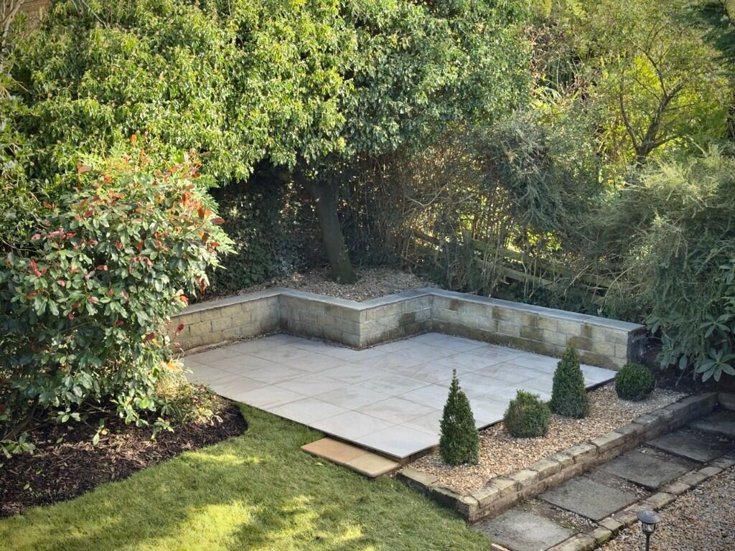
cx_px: 368
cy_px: 276
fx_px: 1019
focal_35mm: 48
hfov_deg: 39.7
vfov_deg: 30.3
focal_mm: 6.76
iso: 64
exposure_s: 1/212
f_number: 1.78
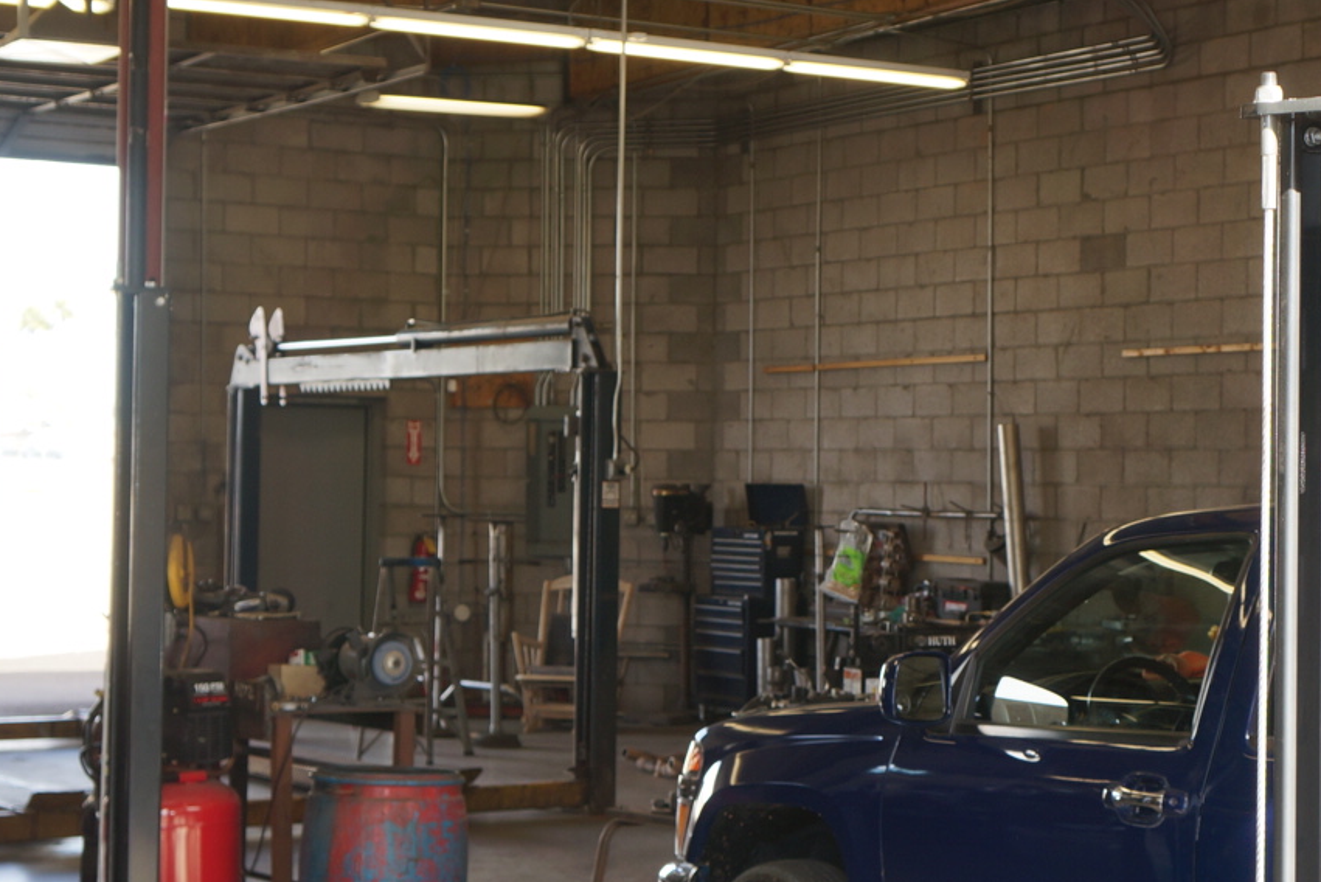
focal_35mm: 77
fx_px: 2824
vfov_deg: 17.7
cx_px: 785
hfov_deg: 26.3
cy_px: 449
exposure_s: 1/80
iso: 100
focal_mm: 27
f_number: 4.5
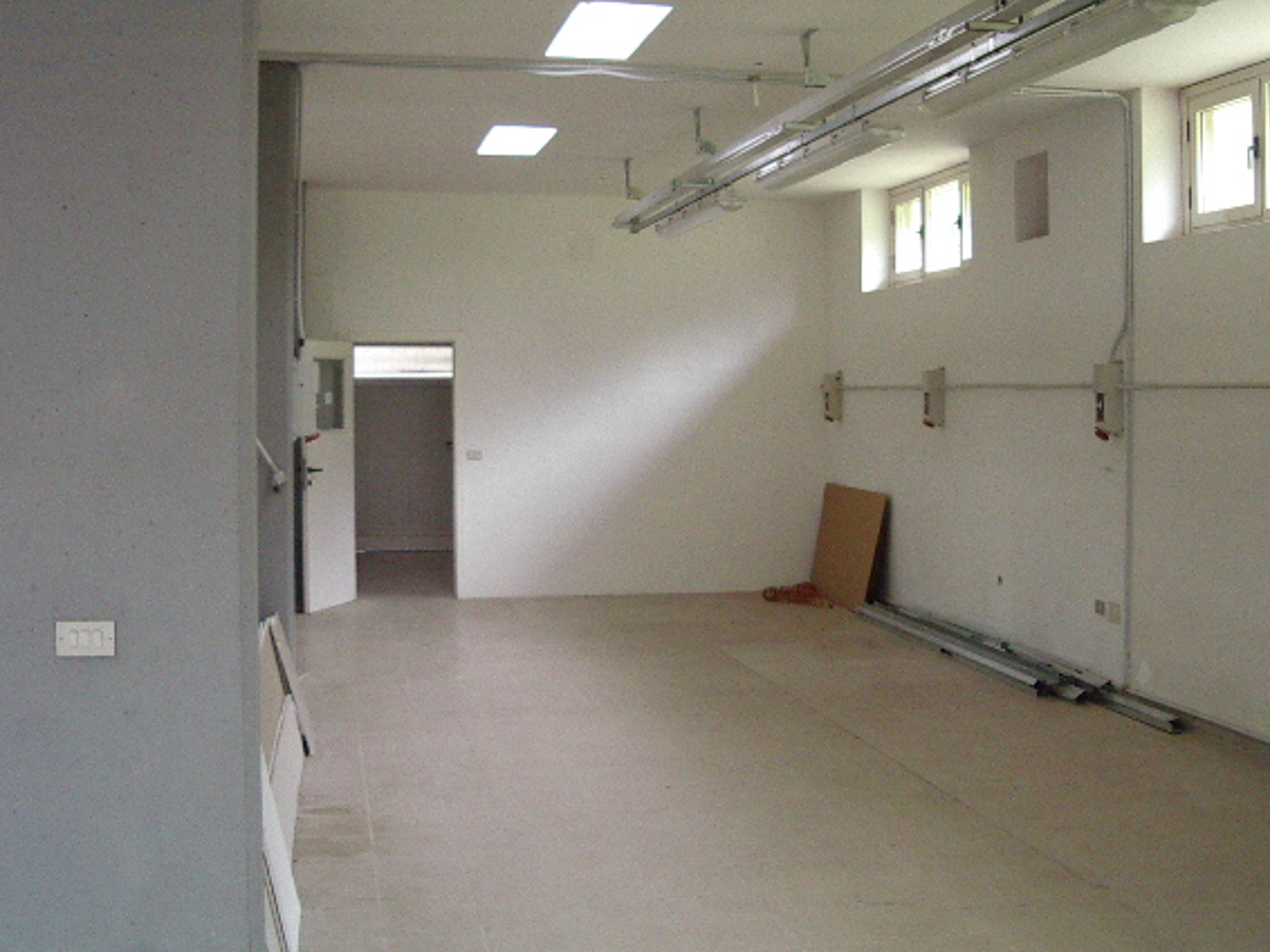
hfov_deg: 43.9
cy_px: 420
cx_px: 604
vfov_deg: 33.5
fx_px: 1577
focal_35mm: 43
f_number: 2.6
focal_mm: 5.8
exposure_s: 1/80
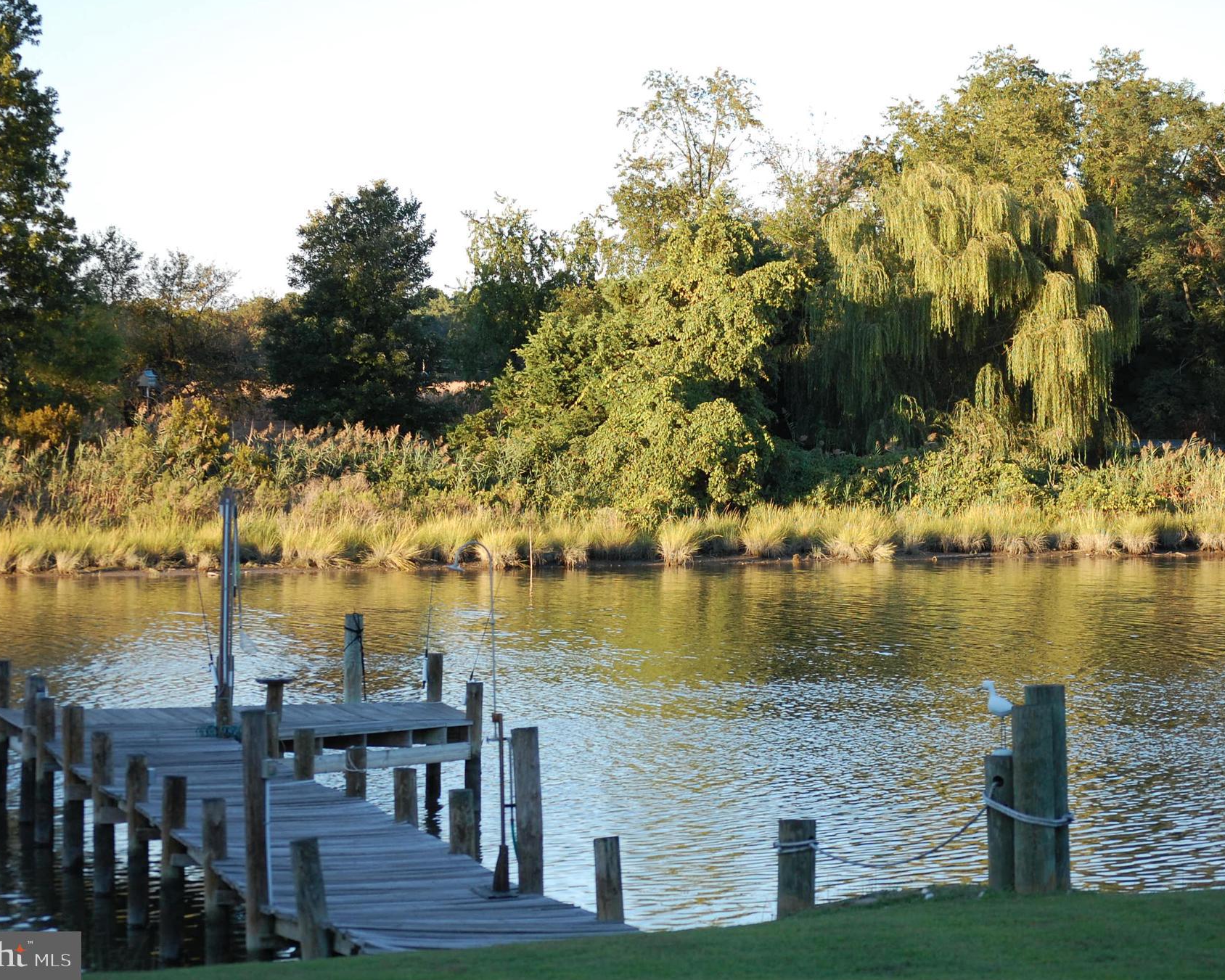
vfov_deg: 13.3
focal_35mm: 116
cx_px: 664
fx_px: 4206
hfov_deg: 16.6
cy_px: 490
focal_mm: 68
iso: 400
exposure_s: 1/400
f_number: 5
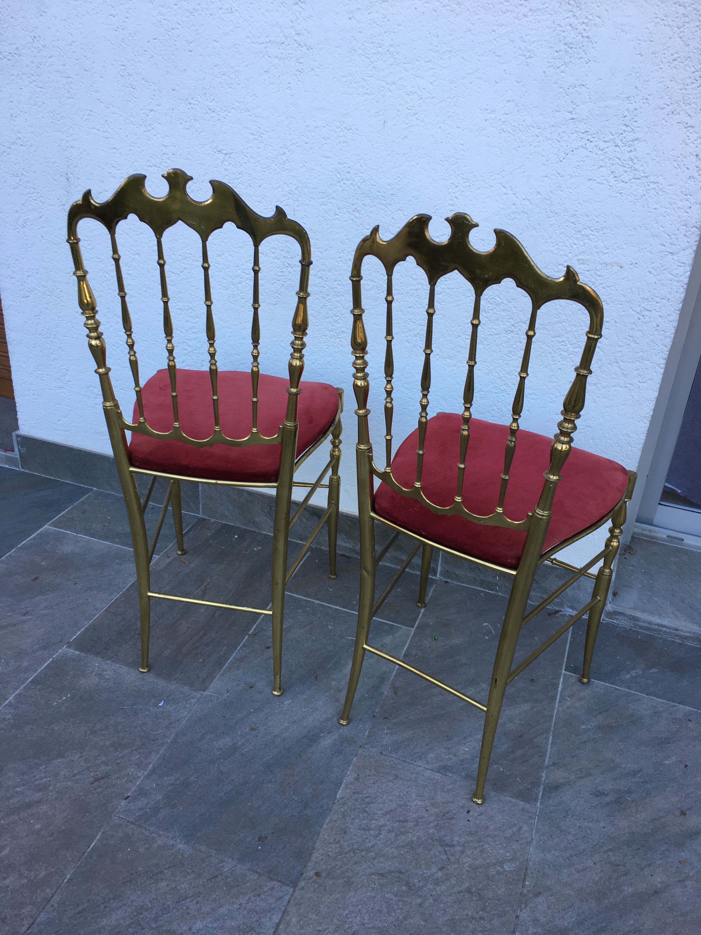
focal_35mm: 29
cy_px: 468
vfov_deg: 61.7
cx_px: 350
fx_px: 783
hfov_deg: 48.2
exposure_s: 1/100
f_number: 2.2
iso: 32
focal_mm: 4.15
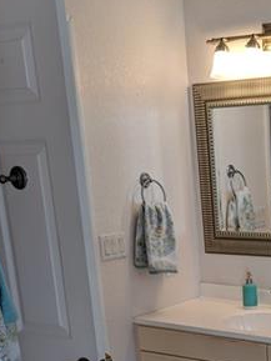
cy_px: 386
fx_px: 720
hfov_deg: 20.5
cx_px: 285
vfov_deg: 26.2
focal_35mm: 69
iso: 66
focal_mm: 4.67
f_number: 2
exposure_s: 1/139
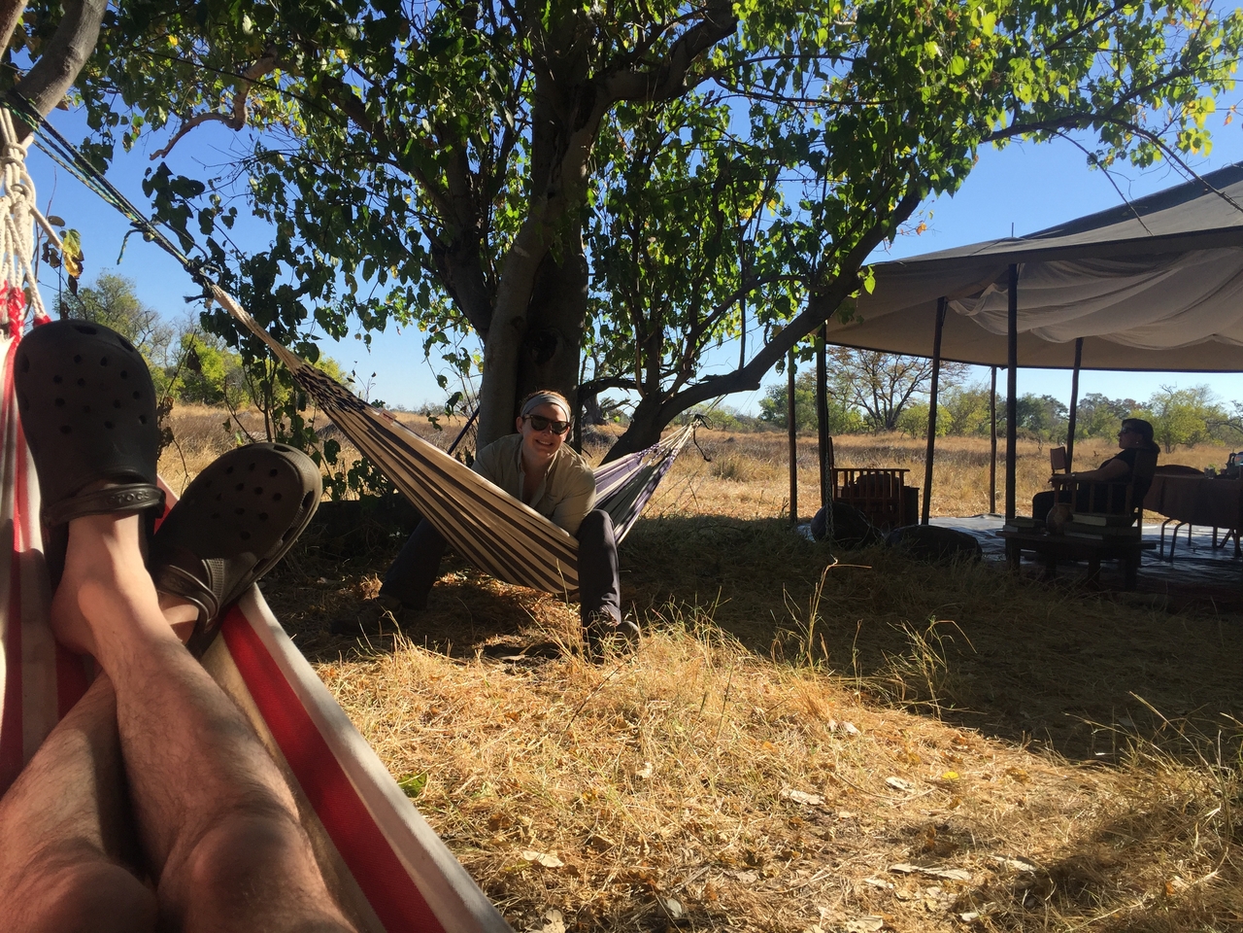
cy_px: 466
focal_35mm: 29
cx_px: 622
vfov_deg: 48.2
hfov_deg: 61.7
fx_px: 1041
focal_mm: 4.15
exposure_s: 1/1412
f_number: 2.2
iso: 32
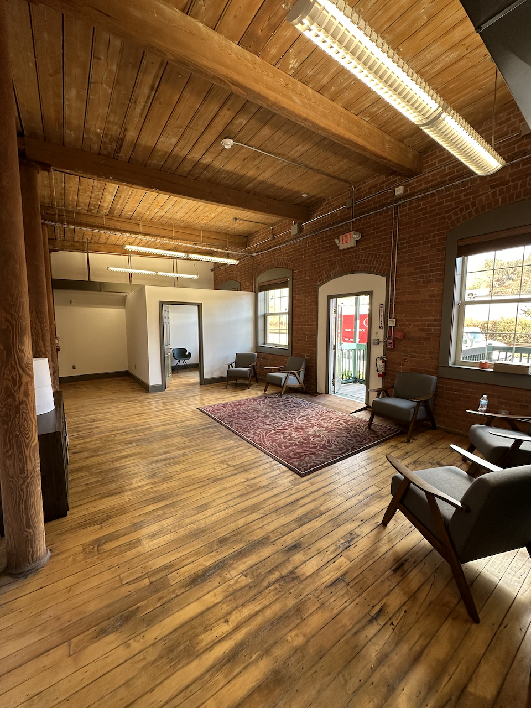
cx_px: 266
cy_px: 354
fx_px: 286
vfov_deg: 102.1
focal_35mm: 14
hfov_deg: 85.7
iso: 100
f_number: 2.2
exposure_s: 1/99
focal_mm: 2.22
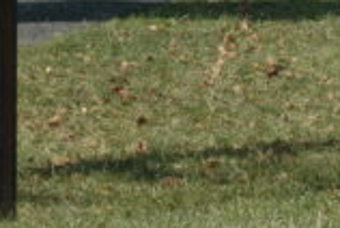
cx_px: 491
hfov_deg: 8.1
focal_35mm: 250
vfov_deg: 5.4
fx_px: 2366
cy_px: -176
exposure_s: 1/250
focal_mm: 44
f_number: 8
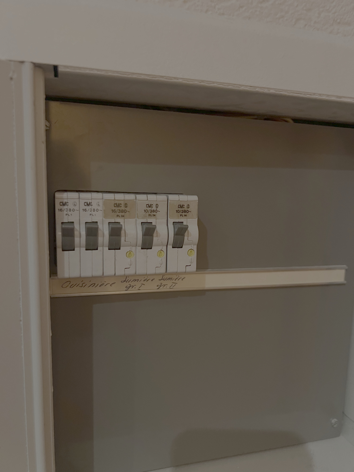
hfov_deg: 53.1
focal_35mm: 26
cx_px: 177
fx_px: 355
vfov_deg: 67.3
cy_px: 236
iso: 640
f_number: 1.5
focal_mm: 5.7
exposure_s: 1/35
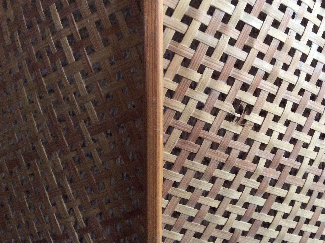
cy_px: 112
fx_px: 356
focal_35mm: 38
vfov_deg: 37.6
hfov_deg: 48.8
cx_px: 192
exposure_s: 1/20
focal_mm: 3.3
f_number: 2.4
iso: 320
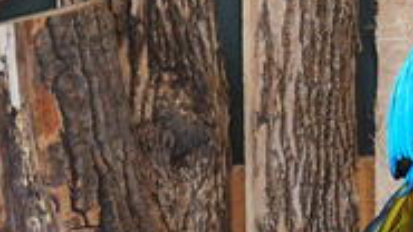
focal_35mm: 358
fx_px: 3920
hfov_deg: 6.0
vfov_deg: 3.4
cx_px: 478
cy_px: -47
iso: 640
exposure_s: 1/60
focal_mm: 28.8
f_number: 2.8
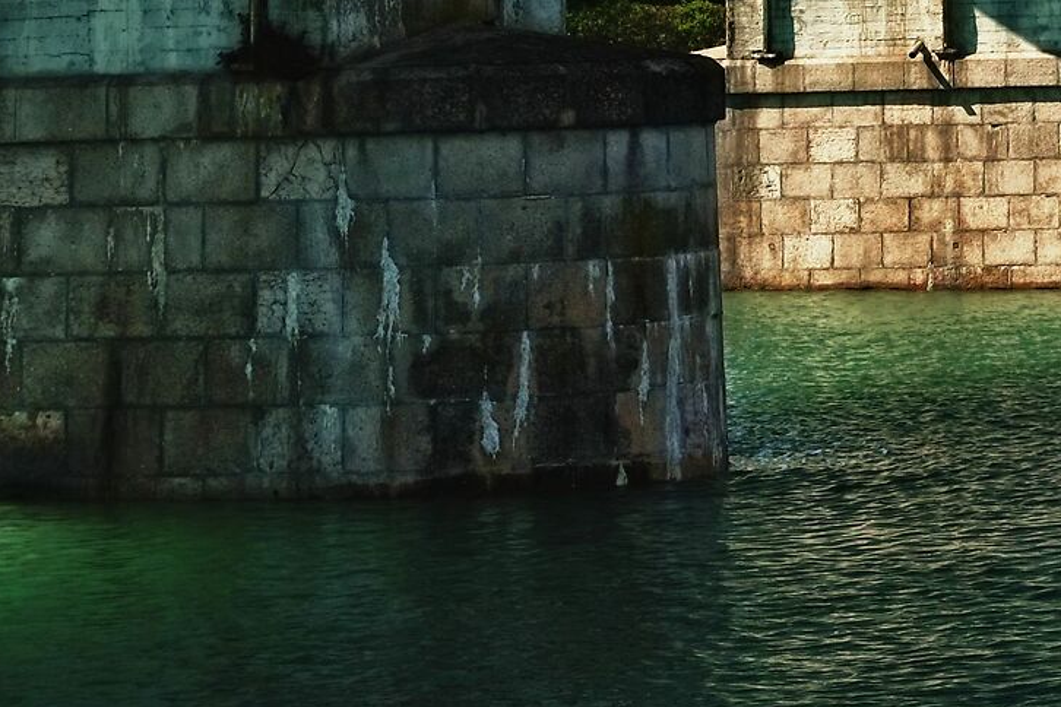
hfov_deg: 12.0
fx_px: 4774
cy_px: -409
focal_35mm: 162
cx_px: 1717
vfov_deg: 8.3
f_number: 11
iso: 100
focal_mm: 32.9
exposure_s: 1/120
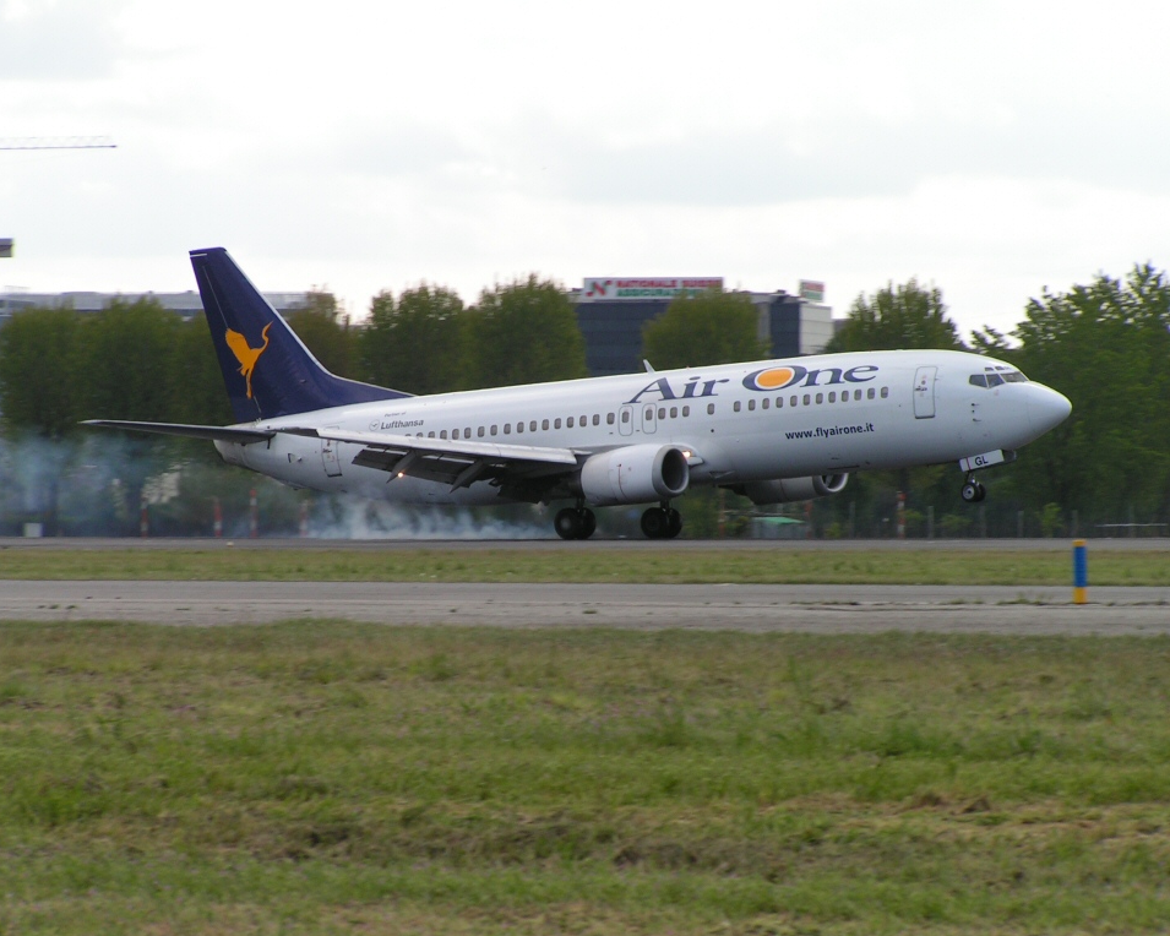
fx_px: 10111
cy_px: 469
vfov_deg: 5.3
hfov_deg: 6.6
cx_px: 582
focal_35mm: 292
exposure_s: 1/320
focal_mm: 46.3
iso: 50
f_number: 5
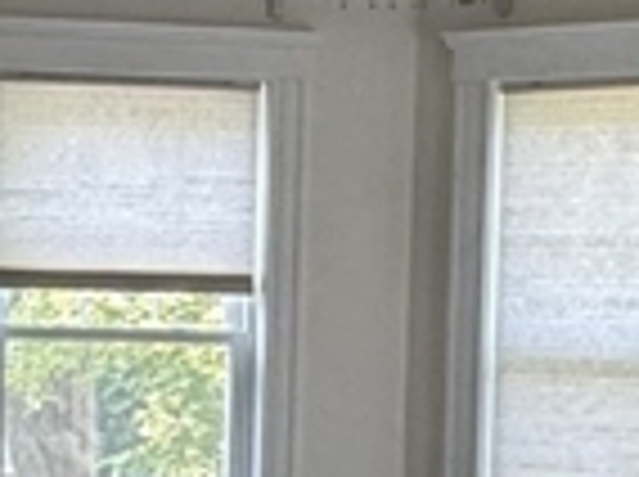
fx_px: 1861
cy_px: 410
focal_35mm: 101
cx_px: 108
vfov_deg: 14.5
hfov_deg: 19.2
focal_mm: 2.22
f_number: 2.2
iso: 250
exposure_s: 1/60
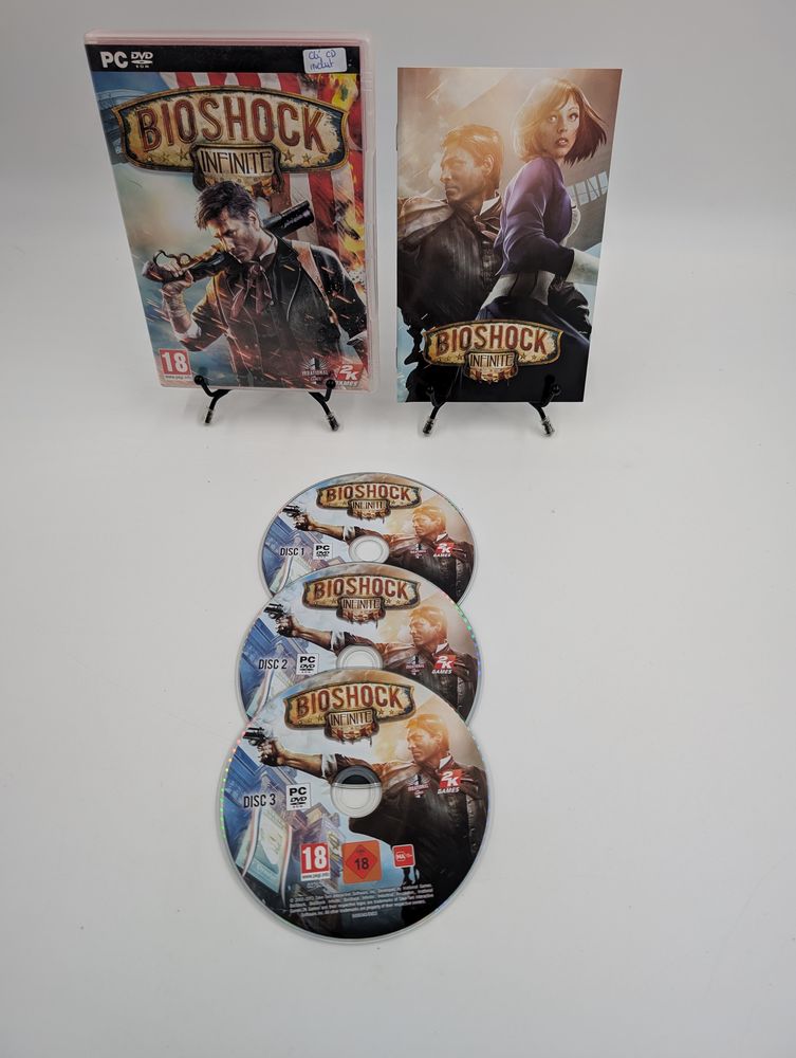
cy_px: 529
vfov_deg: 71.5
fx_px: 734
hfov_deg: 56.9
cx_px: 398
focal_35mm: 24
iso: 29
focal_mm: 6.9
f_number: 1.68
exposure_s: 1/35.9
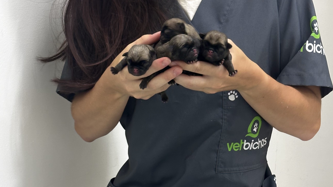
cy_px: 85
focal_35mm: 82
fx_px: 724
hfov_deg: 25.9
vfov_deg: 14.7
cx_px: 184
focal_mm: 6.86
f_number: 1.78
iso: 160
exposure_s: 1/40
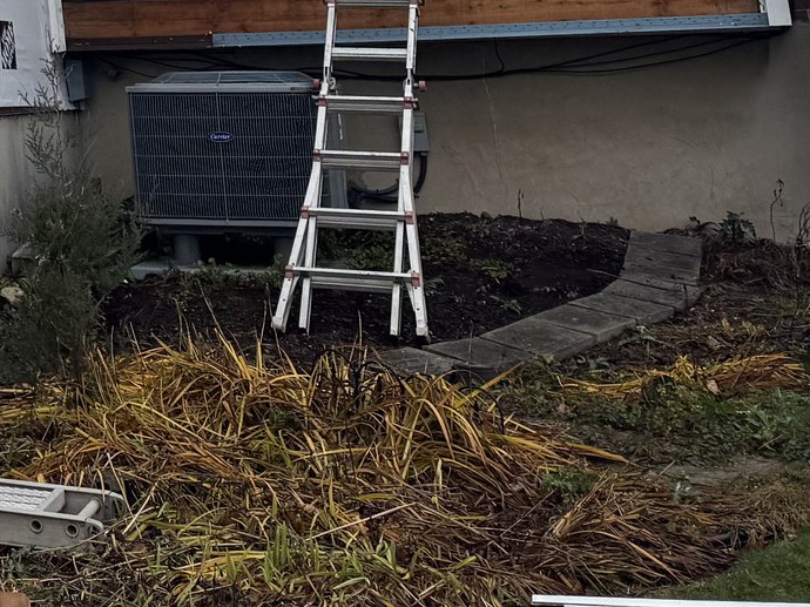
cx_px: -405
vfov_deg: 15.3
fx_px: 2035
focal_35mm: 87
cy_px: -373
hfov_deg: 19.6
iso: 80
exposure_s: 1/1425
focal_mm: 6.76
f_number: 1.78
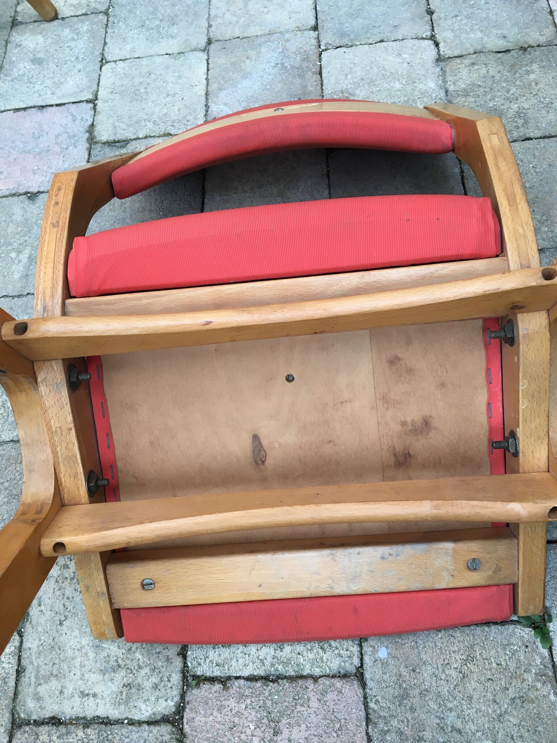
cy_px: 372
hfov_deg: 48.2
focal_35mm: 29
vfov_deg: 61.7
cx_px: 278
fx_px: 622
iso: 25
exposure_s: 1/33
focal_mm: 4.15
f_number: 2.2
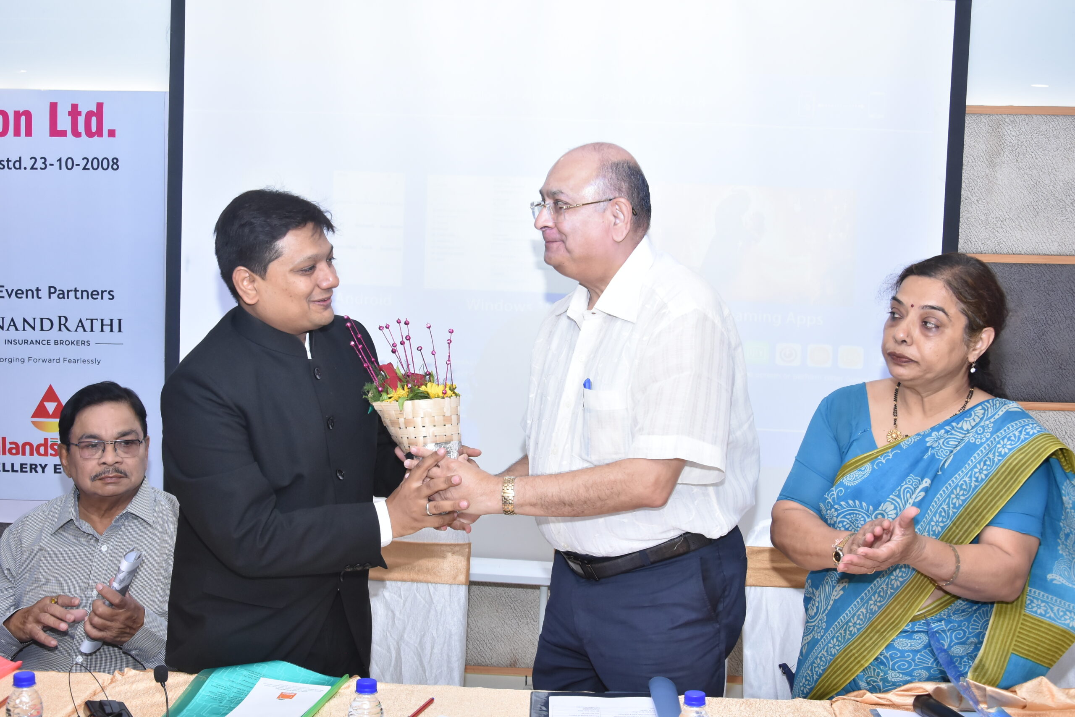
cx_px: 538
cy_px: 358
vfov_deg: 29.9
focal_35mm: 45
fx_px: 1344
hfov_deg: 43.6
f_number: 6.3
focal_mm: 30
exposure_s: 1/160
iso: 1000
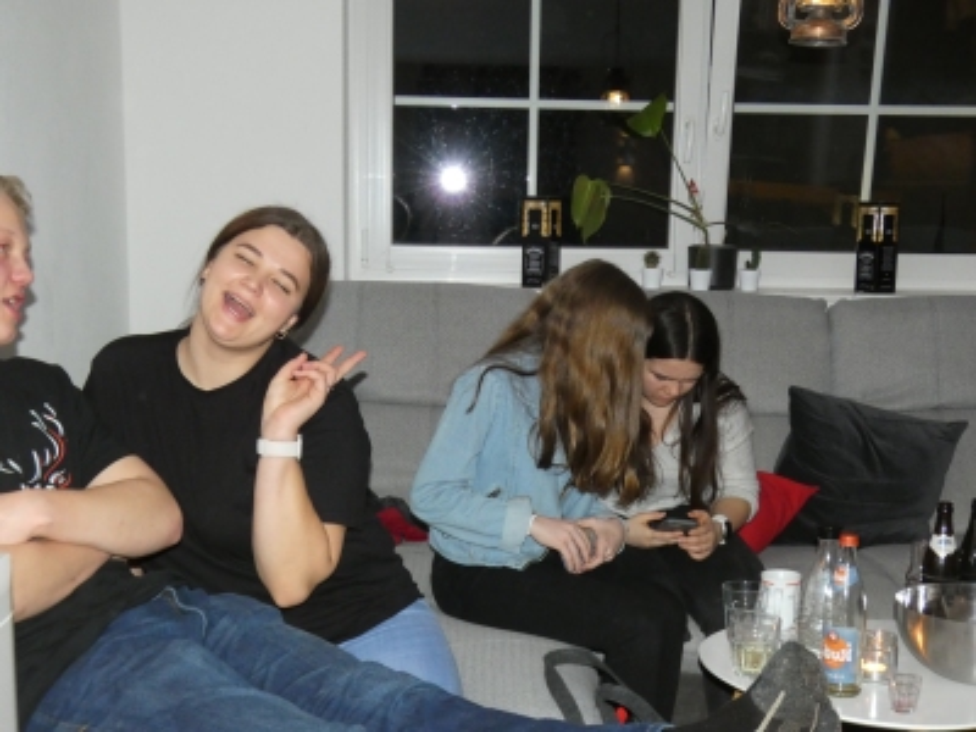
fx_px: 1494
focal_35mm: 53
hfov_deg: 36.2
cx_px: 488
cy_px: 366
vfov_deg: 27.5
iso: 800
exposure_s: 1/60
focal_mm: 9.5
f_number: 3.9
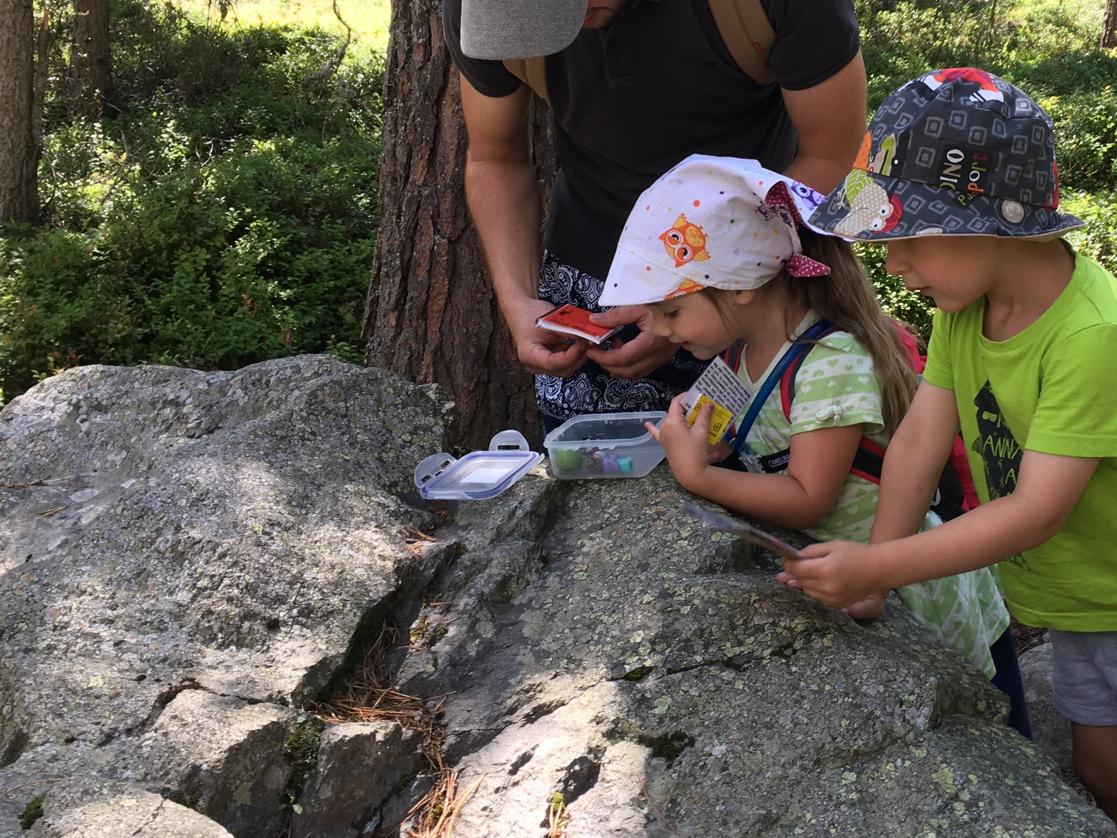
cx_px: 721
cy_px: 280
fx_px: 1484
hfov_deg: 40.9
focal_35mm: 46
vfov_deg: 31.3
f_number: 2.2
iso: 25
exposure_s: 1/100
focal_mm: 4.15
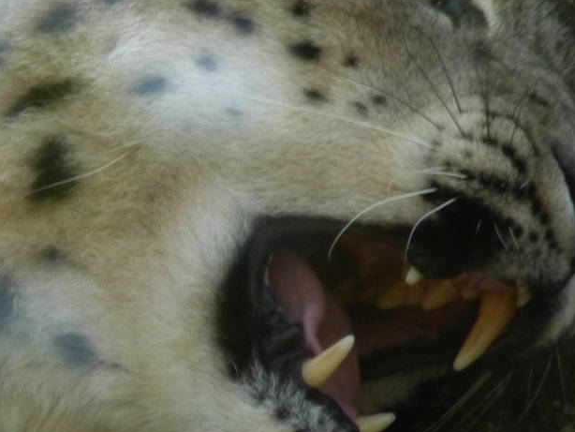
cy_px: 227
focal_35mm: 1563
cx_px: 191
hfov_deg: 1.3
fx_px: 25973
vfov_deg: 1.0
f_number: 5.2
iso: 250
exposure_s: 1/125
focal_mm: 108
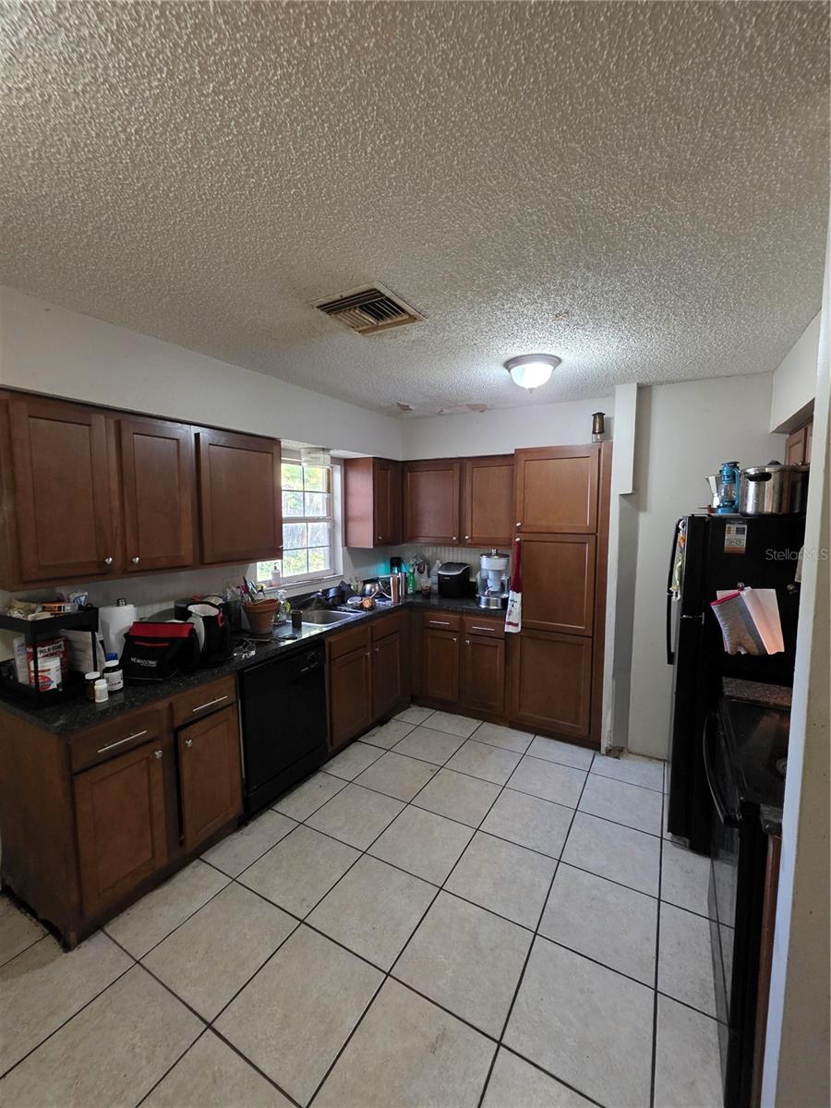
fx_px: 416
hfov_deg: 89.9
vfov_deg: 106.2
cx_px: 416
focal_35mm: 13
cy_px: 554
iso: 800
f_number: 1.9
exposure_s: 1/60
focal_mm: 2.2
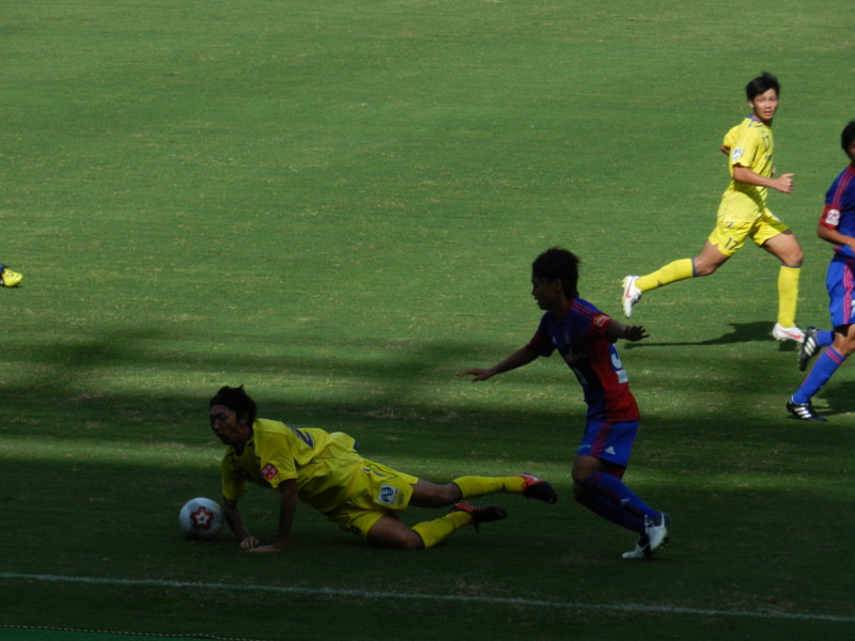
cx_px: 428
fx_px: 7064
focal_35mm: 286
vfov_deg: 5.2
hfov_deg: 6.9
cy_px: 320
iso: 160
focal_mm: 50.8
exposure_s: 1/800
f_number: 5.3
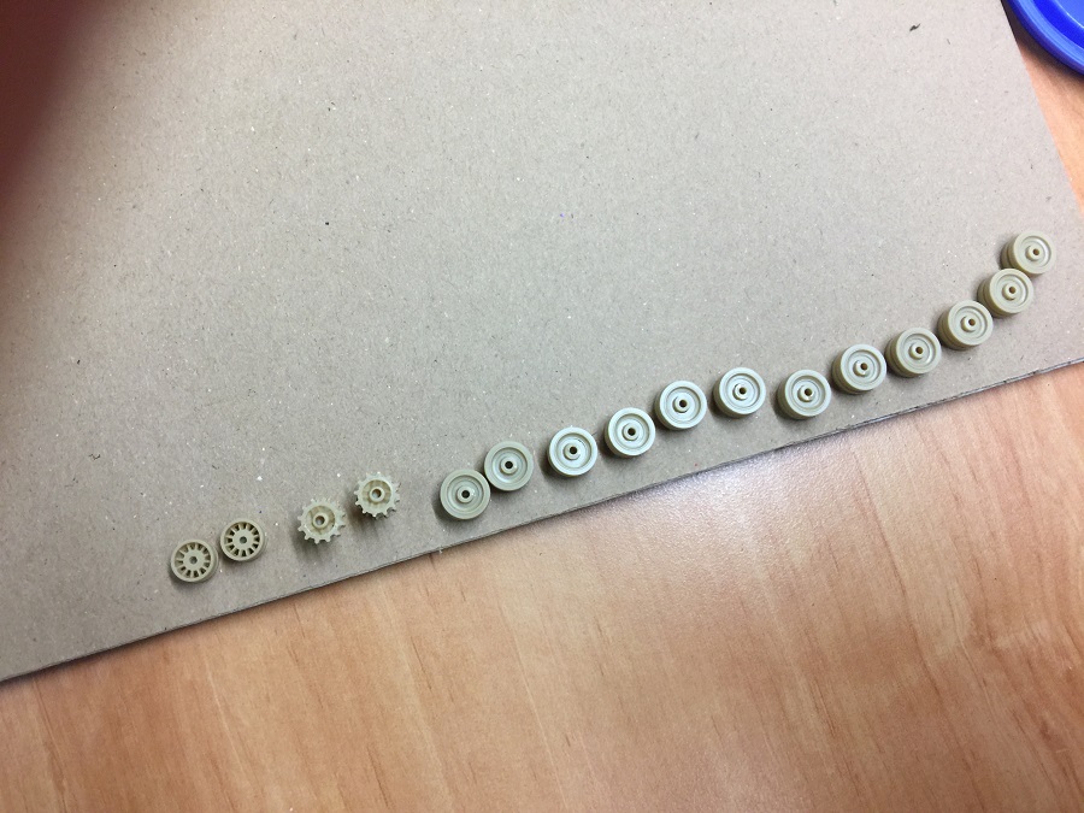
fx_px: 908
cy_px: 406
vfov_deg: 48.2
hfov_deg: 61.7
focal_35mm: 29
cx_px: 542
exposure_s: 1/33
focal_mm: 4.15
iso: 50
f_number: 2.2
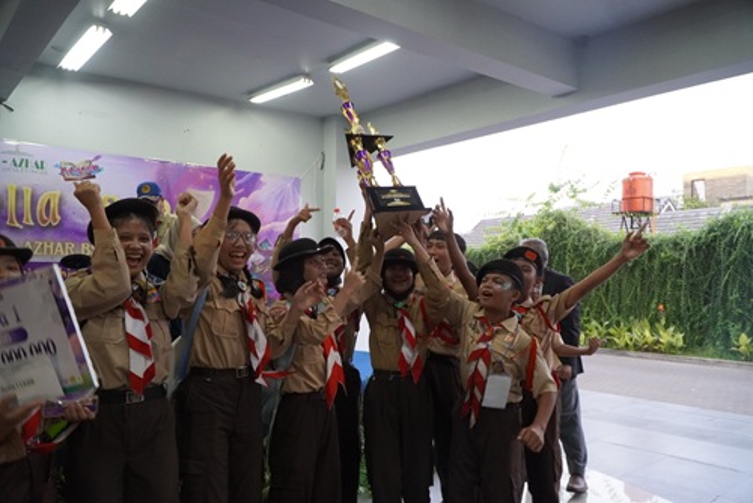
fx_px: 565
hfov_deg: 67.4
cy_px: 252
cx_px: 376
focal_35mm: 27
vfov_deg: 48.0
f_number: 4
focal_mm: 18
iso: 3200
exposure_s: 1/160
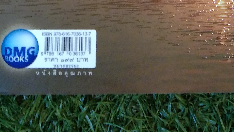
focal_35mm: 98
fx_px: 608
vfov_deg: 10.9
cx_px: 153
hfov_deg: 21.7
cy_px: -155
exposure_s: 1/25
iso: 497
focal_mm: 3.65
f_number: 2.2
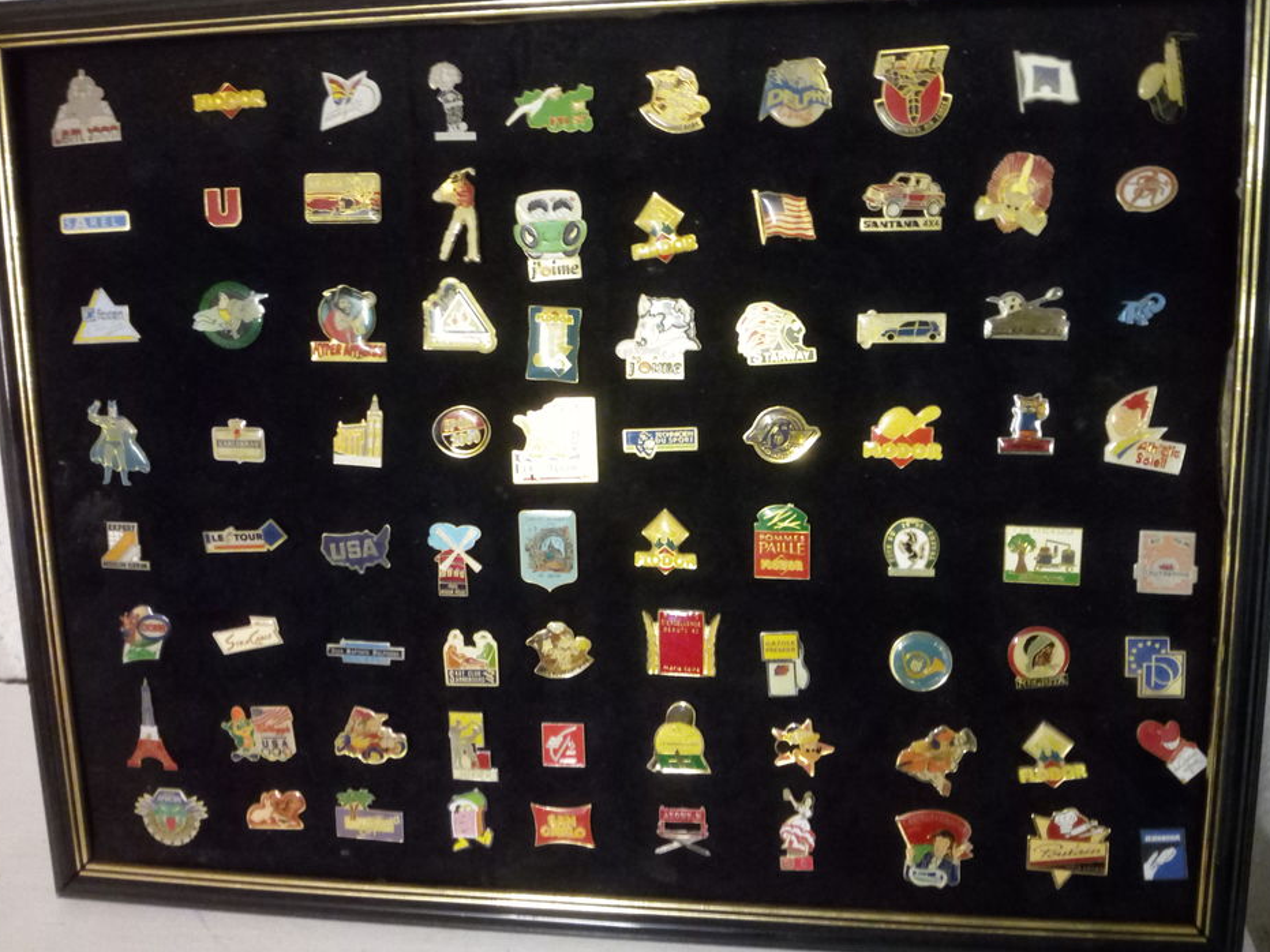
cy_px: 450
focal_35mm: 29
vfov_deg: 48.2
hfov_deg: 61.6
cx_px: 662
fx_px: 1064
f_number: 2
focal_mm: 3.5
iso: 1204
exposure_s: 1/16.7
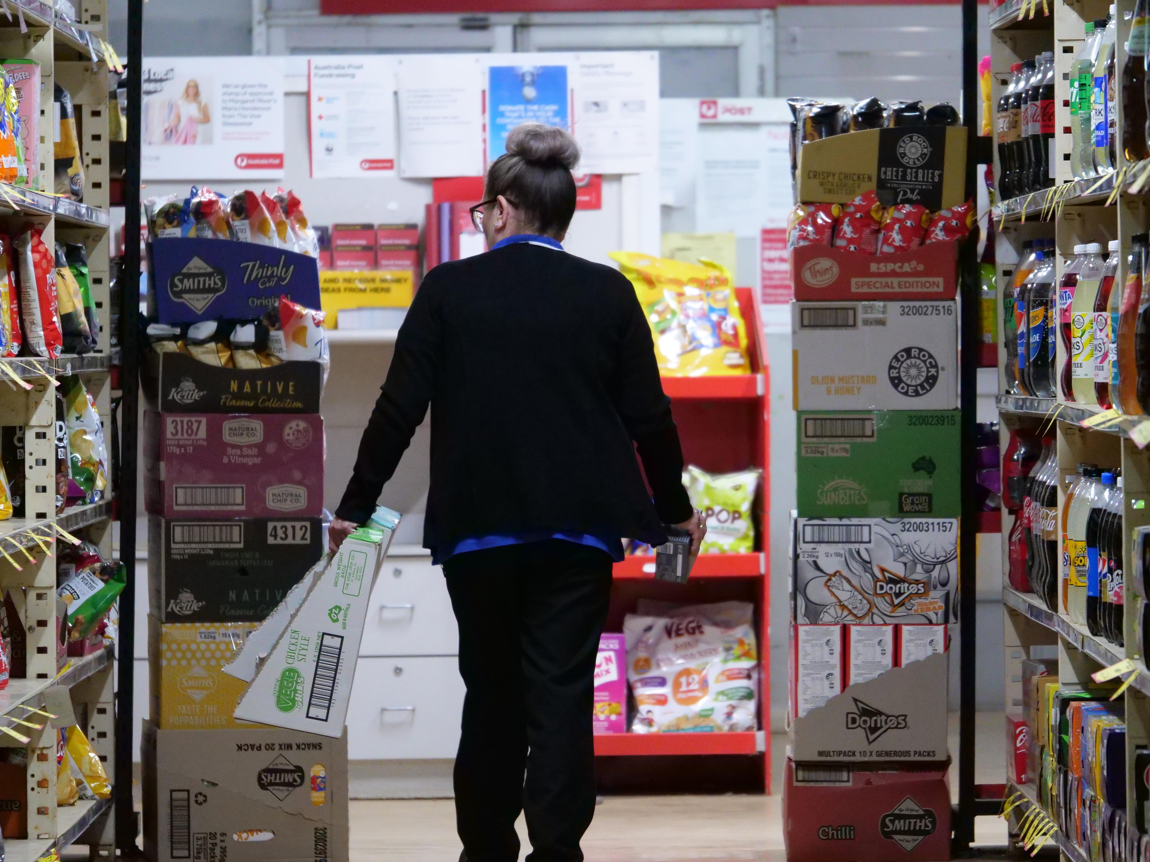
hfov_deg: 8.0
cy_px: 448
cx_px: 597
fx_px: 8173
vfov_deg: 6.0
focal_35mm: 246
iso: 3200
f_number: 2.8
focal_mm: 100
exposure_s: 1/200
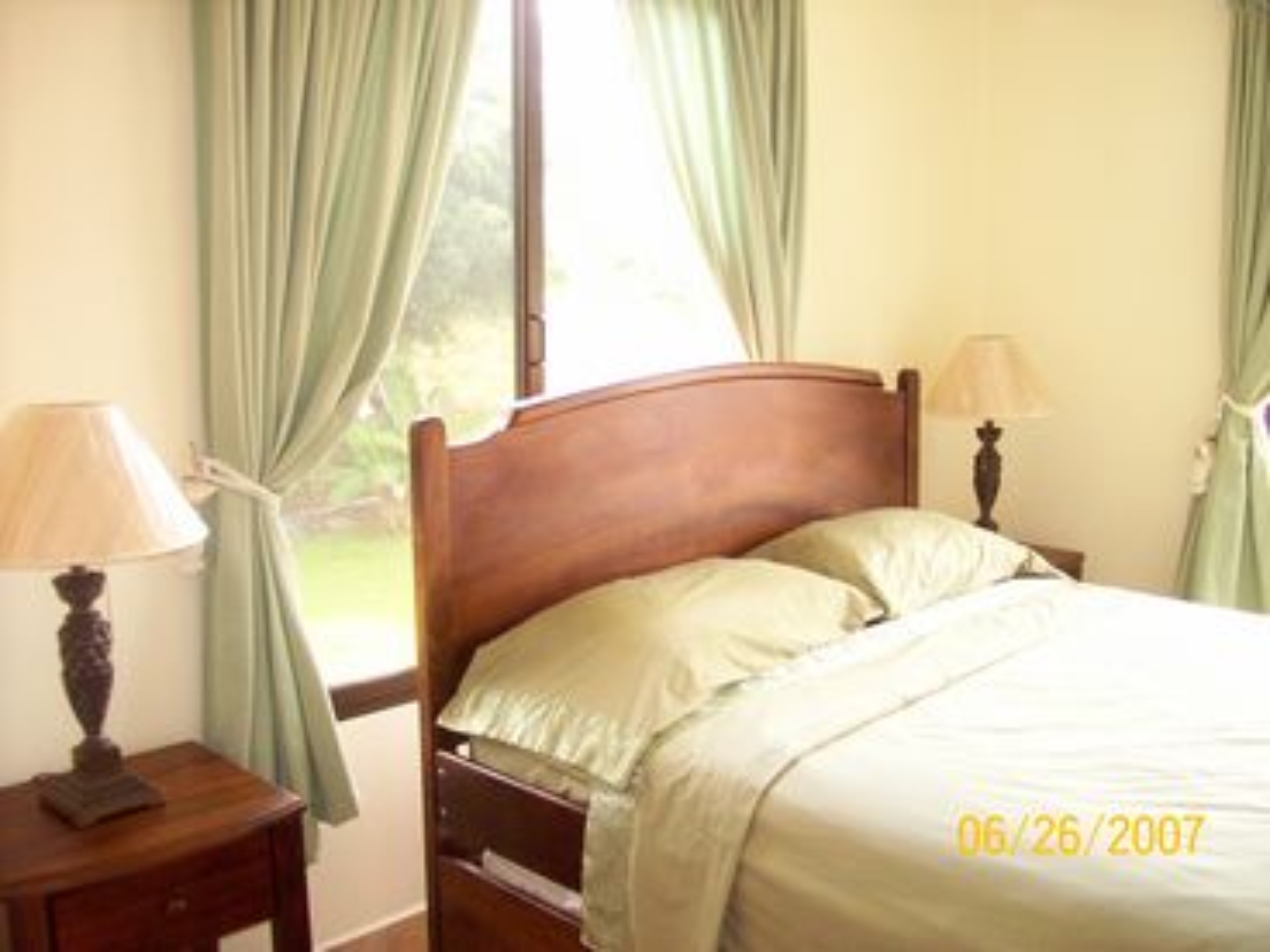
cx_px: 635
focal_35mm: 36
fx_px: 1321
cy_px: 476
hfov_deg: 51.4
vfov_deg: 39.7
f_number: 2.7
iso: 140
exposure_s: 1/32.5
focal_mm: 6
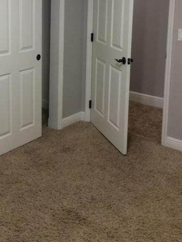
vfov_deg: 36.1
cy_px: 45
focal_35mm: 51
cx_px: 43
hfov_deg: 28.1
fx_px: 357
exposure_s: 1/30
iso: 80
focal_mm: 4.15
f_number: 2.2
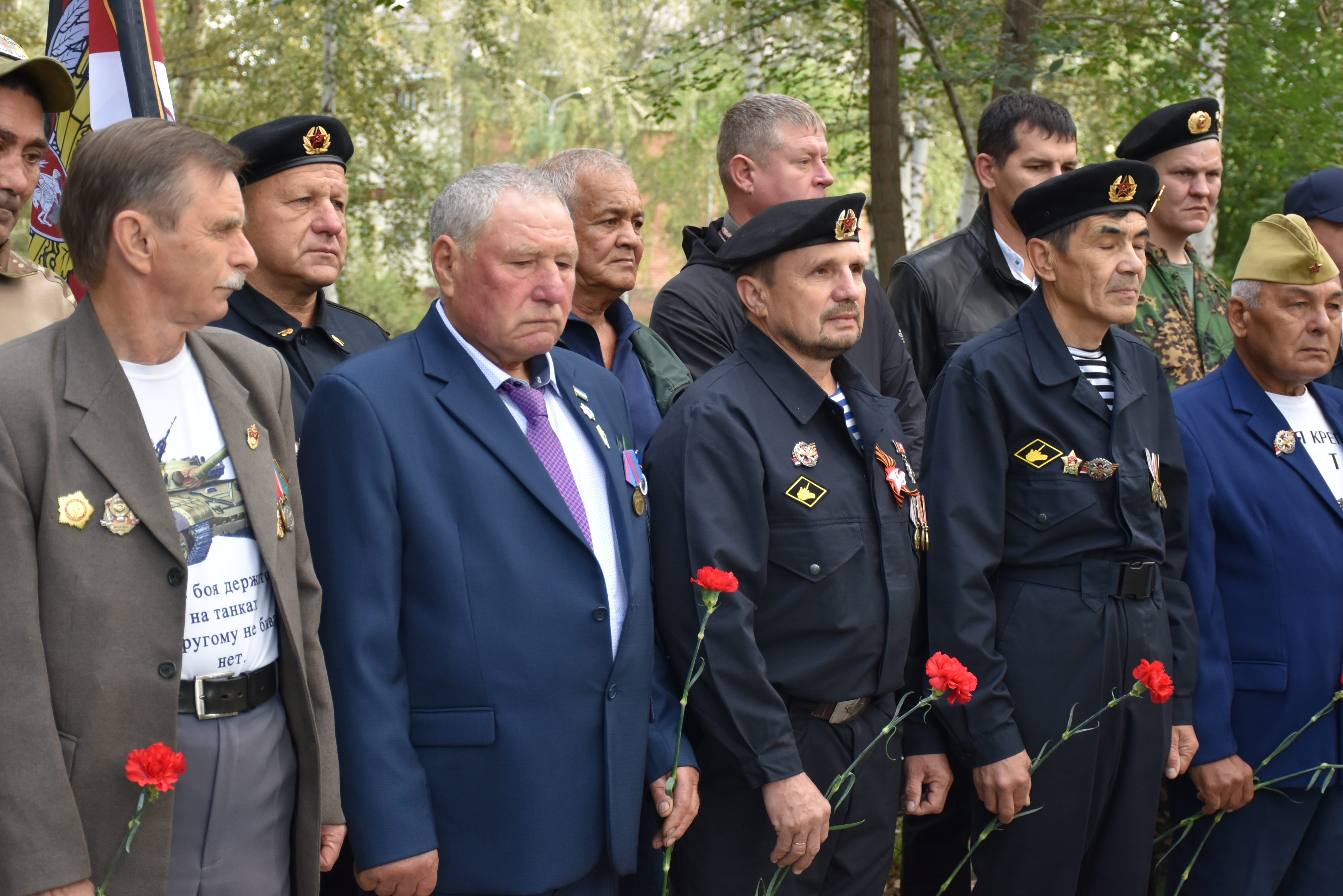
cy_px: 448
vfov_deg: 22.6
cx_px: 672
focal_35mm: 60
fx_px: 2239
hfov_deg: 33.4
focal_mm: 40
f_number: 4.5
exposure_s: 1/250
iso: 640
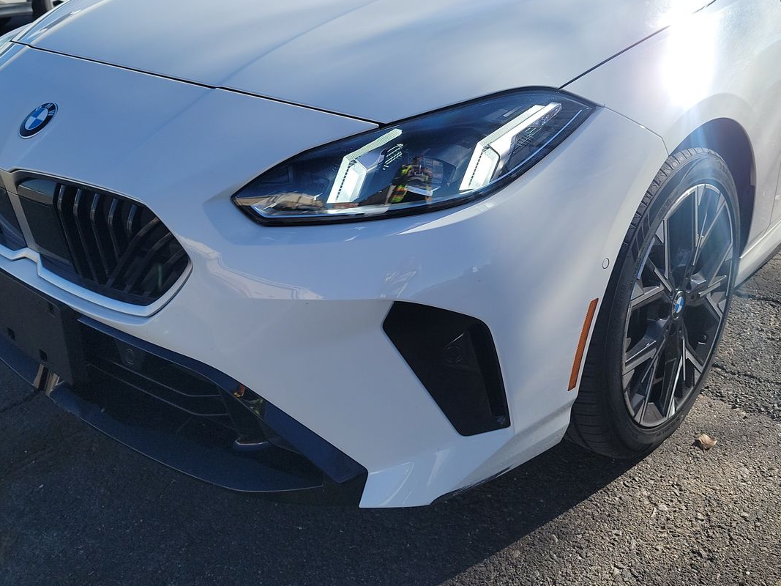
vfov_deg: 39.0
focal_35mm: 36
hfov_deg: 51.3
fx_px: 812
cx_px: 415
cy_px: 177
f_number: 1.8
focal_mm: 6.7
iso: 50
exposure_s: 1/609
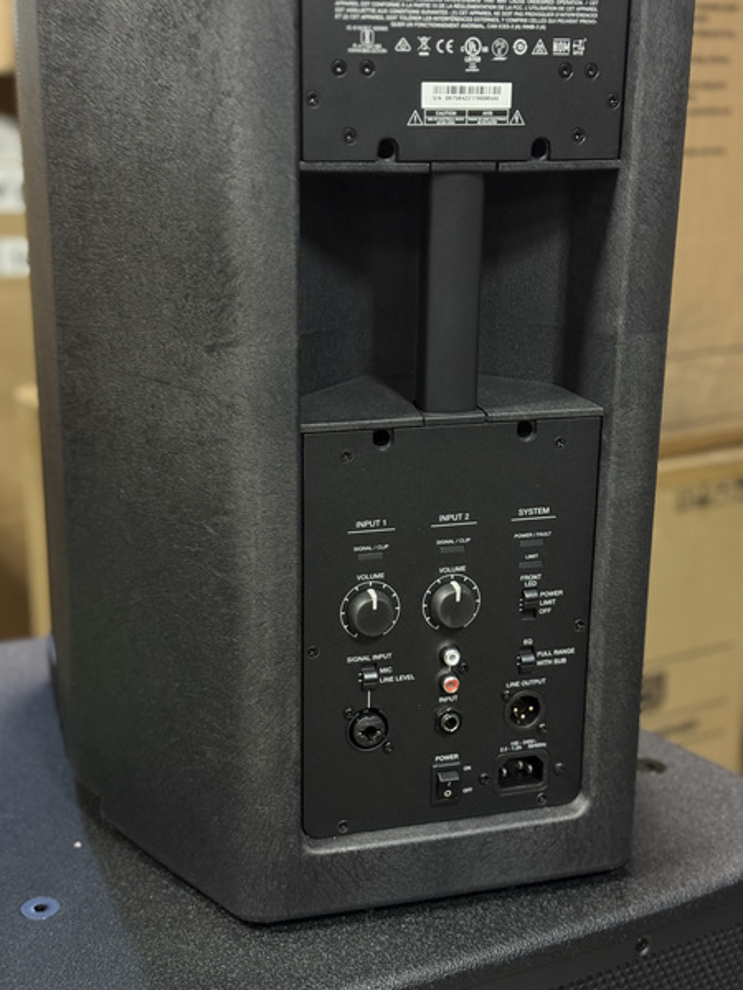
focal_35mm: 48
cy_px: 495
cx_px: 372
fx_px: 1374
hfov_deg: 30.3
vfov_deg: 39.7
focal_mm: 6.76
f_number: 1.78
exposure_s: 1/25
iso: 640
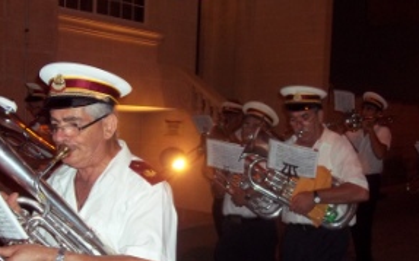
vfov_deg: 24.3
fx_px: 605
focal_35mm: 53
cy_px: 163
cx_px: 266
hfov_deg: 37.9
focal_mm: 5.7
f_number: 2.9
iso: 160
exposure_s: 1/30
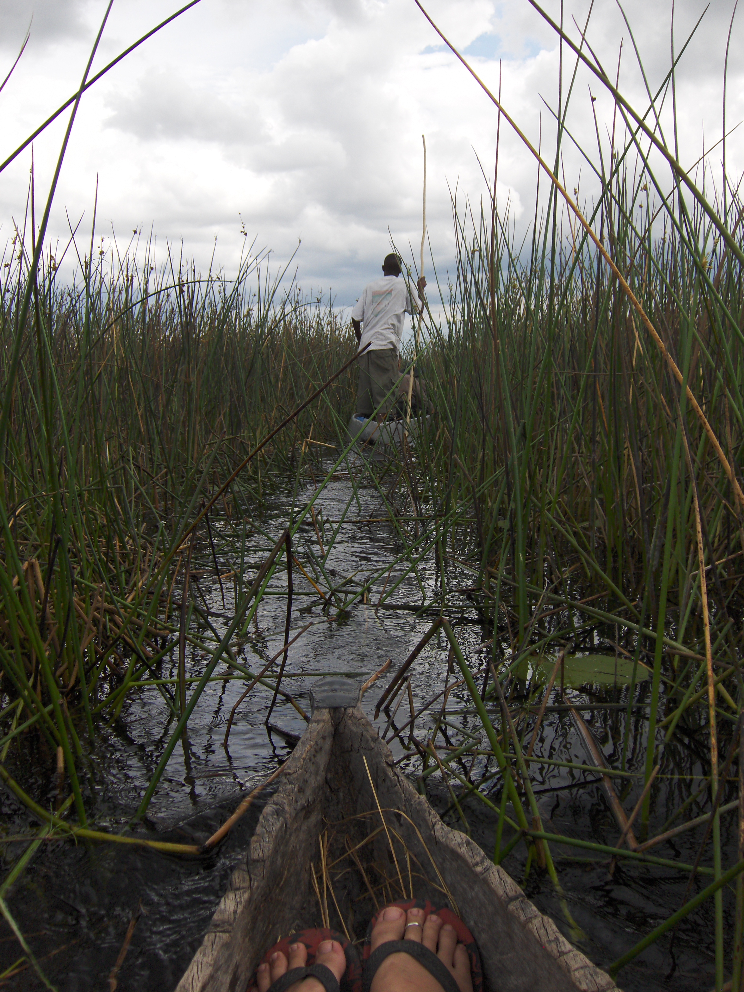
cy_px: 496
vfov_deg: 52.6
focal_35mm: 35
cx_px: 372
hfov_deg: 40.7
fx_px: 1003
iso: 100
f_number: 4.3
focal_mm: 7.5
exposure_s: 1/1053
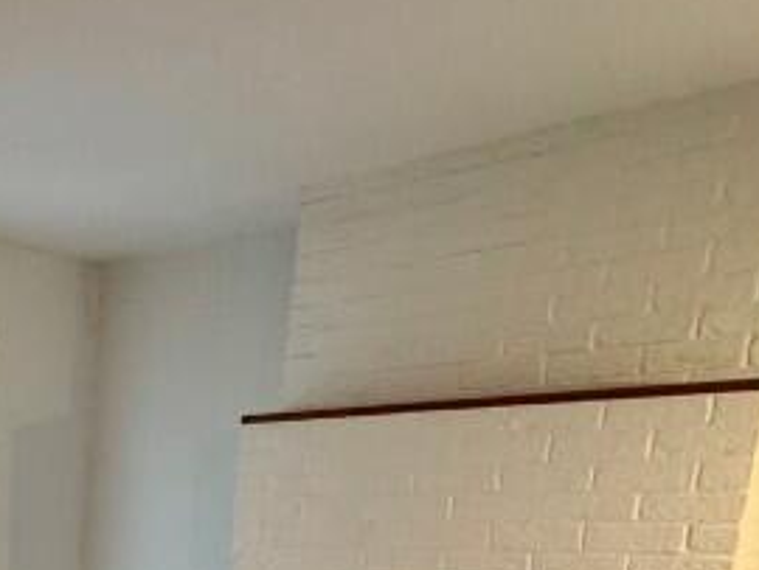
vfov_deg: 22.9
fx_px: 1163
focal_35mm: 53
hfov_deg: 30.7
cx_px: -149
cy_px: 834
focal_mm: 2.22
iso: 640
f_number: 2.2
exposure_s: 1/50
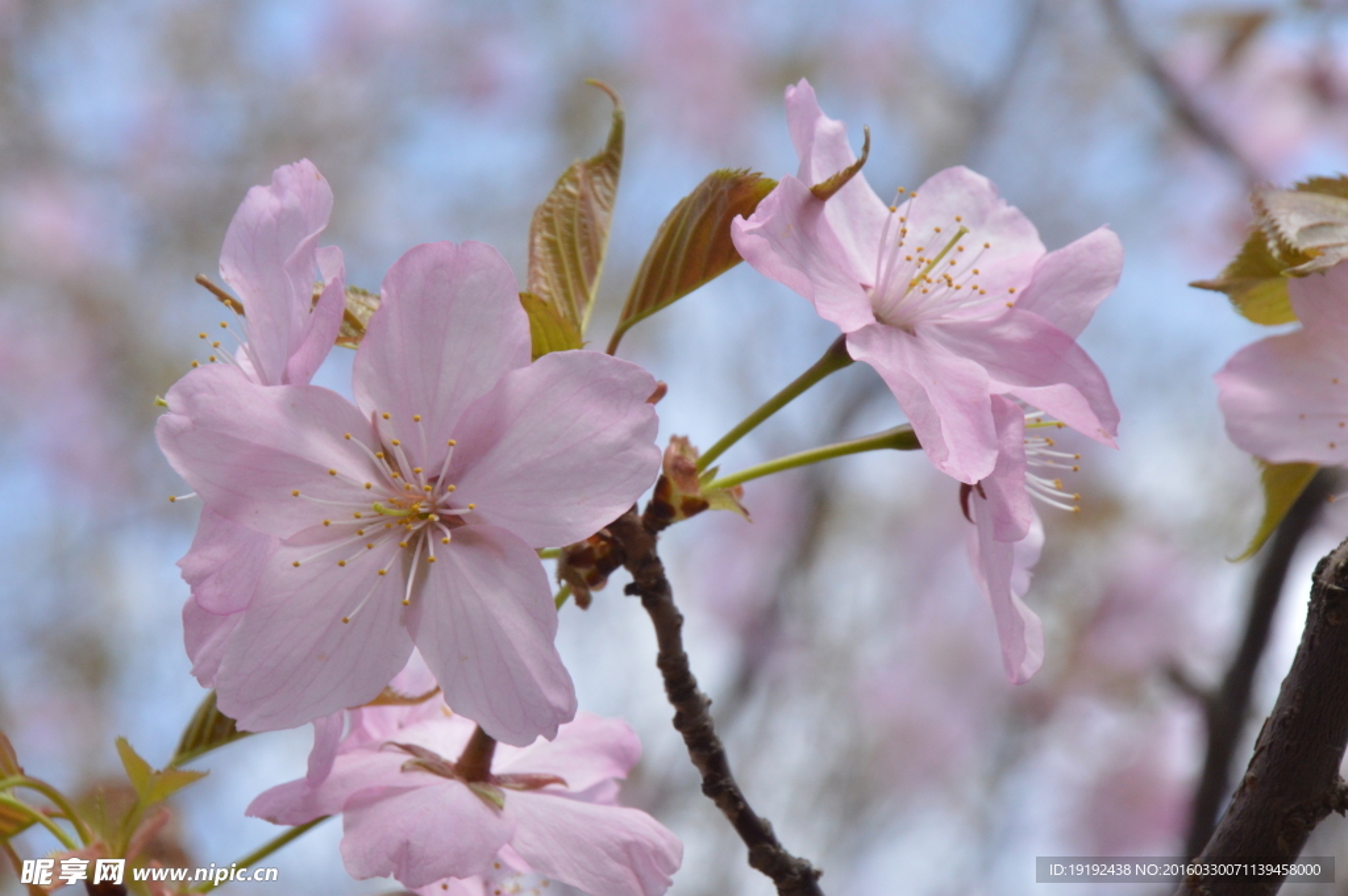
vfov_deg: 4.9
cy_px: 448
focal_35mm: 278
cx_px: 674
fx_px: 10382
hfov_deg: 7.4
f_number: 20
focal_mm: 185
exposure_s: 1/250
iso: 1100
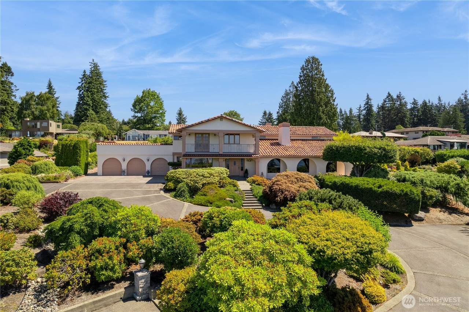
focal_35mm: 22
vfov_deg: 57.2
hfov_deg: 78.6
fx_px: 286
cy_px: 156
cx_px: 234
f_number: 2.8
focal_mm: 8.38
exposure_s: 1/90
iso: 110
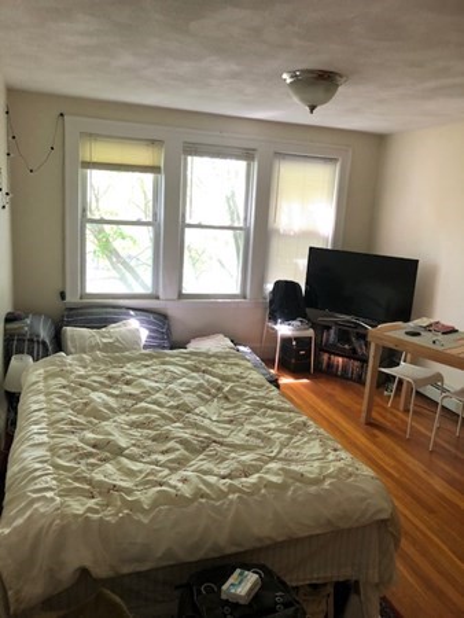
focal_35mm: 28
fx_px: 500
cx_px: 232
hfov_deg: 49.8
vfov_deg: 63.4
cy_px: 309
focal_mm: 3.99
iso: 32
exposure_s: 1/30
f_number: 1.8
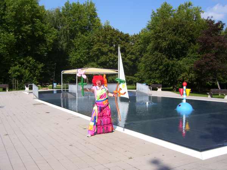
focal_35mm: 37
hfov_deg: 50.1
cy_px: 85
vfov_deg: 38.7
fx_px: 243
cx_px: 114
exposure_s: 1/500
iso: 80
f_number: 4.8
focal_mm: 6
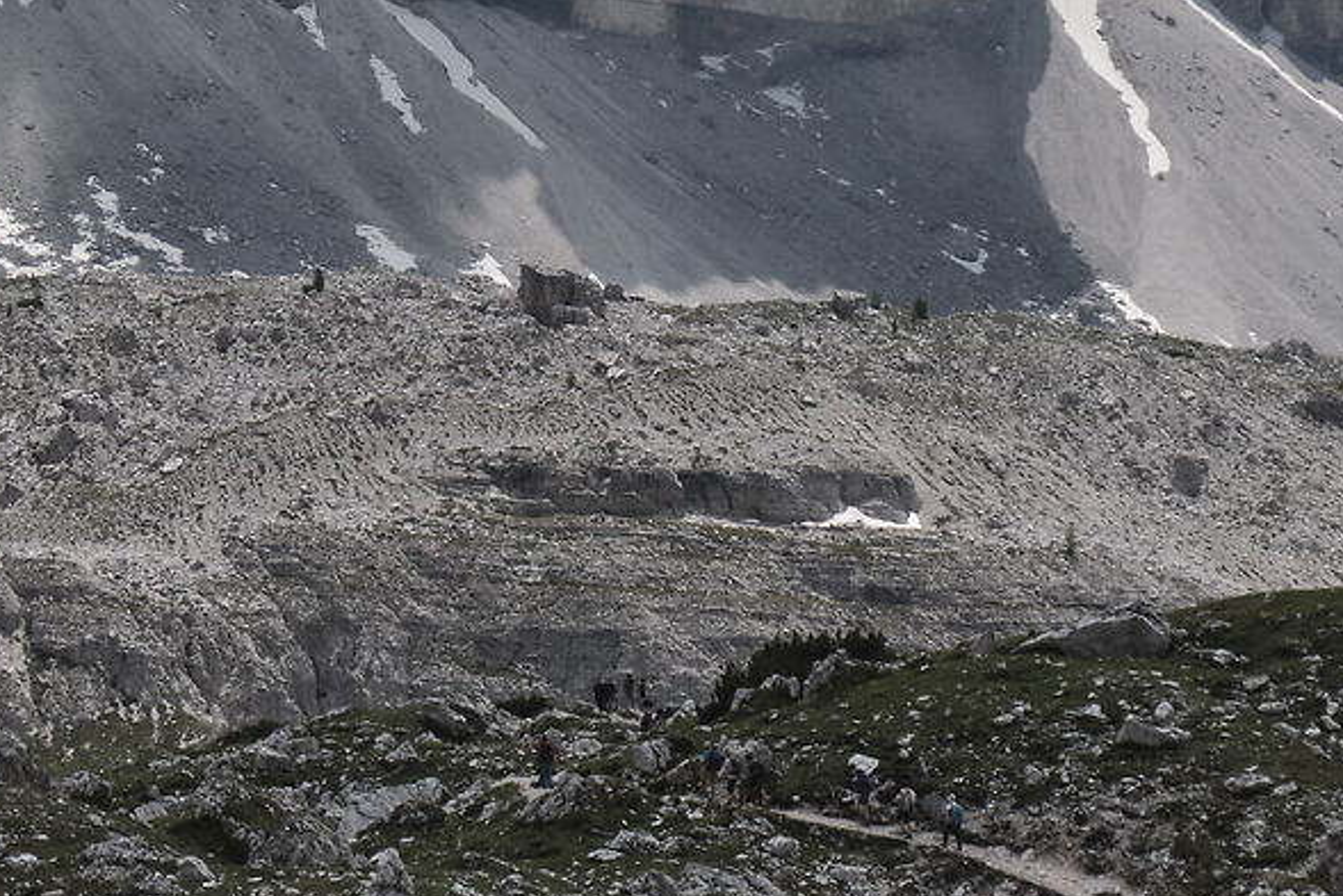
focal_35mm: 110
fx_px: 4104
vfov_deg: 12.4
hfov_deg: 18.4
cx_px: 296
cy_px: 308
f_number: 8
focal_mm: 18
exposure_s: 1/800
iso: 250
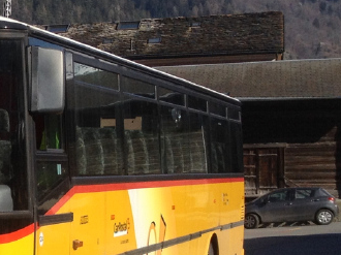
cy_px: 208
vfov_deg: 10.7
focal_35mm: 138
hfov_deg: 12.7
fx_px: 1358
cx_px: -315
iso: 50
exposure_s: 1/1783
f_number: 2.4
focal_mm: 4.28
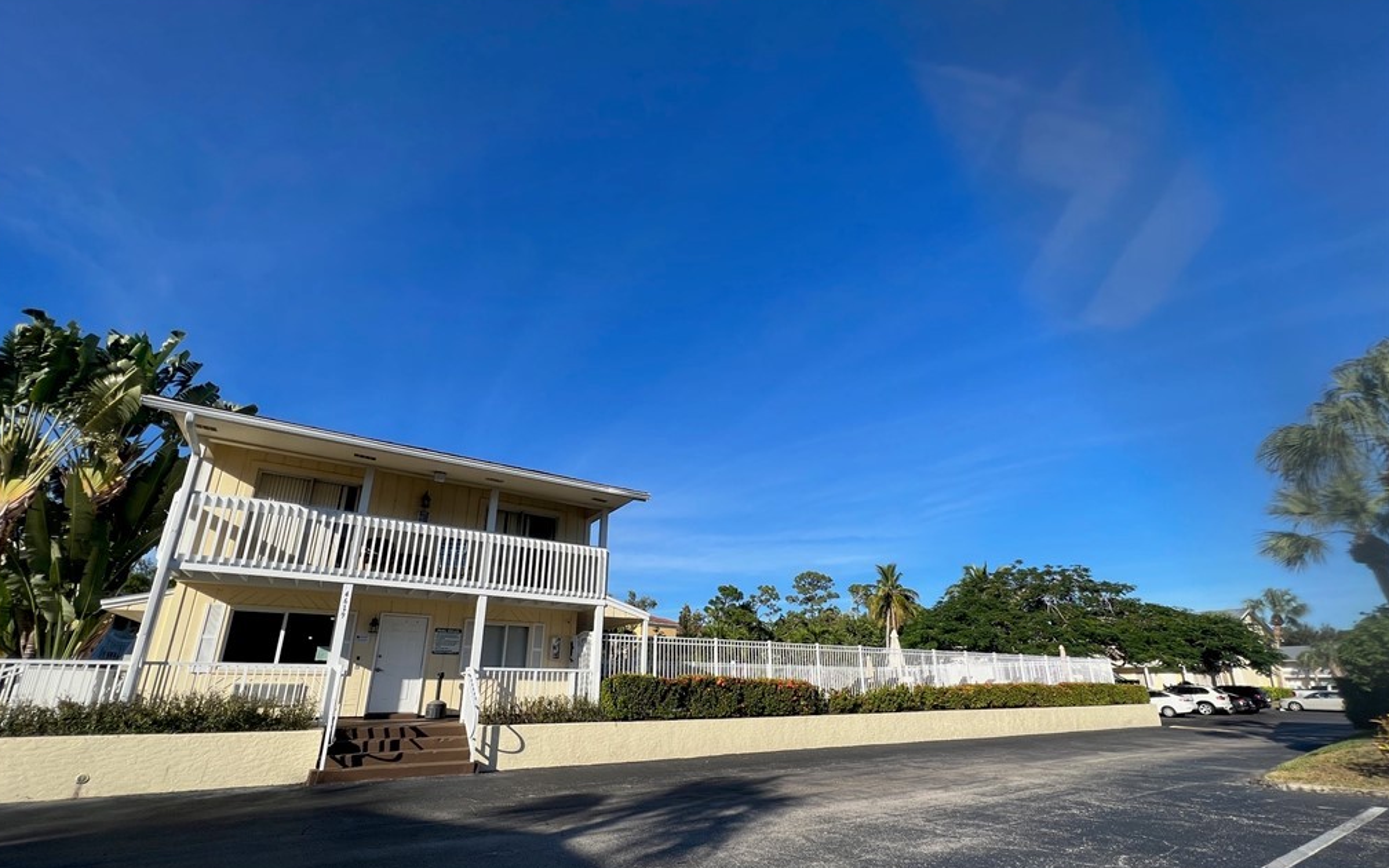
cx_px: 688
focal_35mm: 14
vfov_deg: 77.9
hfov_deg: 105.3
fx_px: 530
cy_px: 511
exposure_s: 1/2016
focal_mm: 1.57
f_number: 1.8
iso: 32
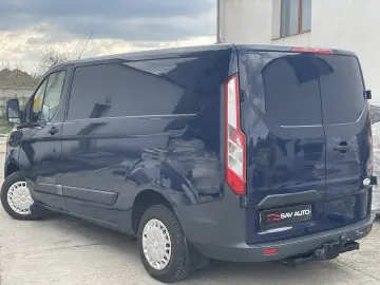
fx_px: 571
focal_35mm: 52
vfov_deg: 28.0
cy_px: 142
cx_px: 190
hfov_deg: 36.8
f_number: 2
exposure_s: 1/294
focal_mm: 6
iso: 32
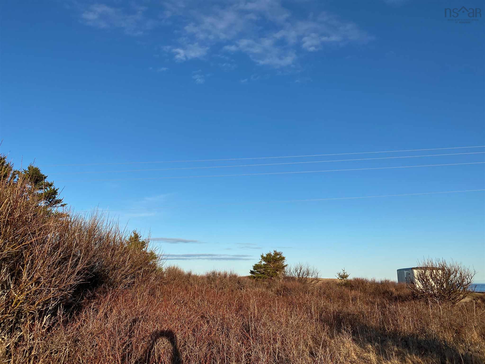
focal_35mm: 26
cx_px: 242
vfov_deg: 53.1
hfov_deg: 67.3
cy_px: 182
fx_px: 364
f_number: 1.8
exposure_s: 1/2183
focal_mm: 4.25
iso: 32
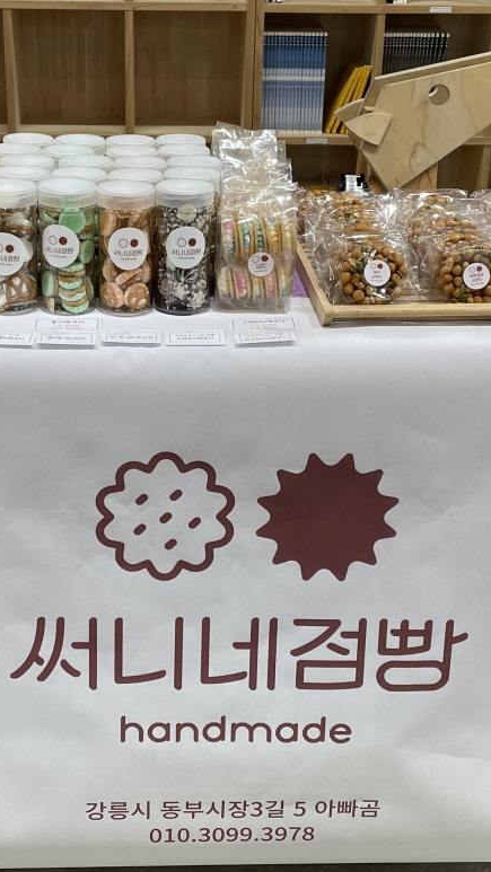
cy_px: 364
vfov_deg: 37.7
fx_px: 1273
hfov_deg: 21.8
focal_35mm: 55
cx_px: 192
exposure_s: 1/120
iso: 100
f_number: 1.6
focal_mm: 4.2
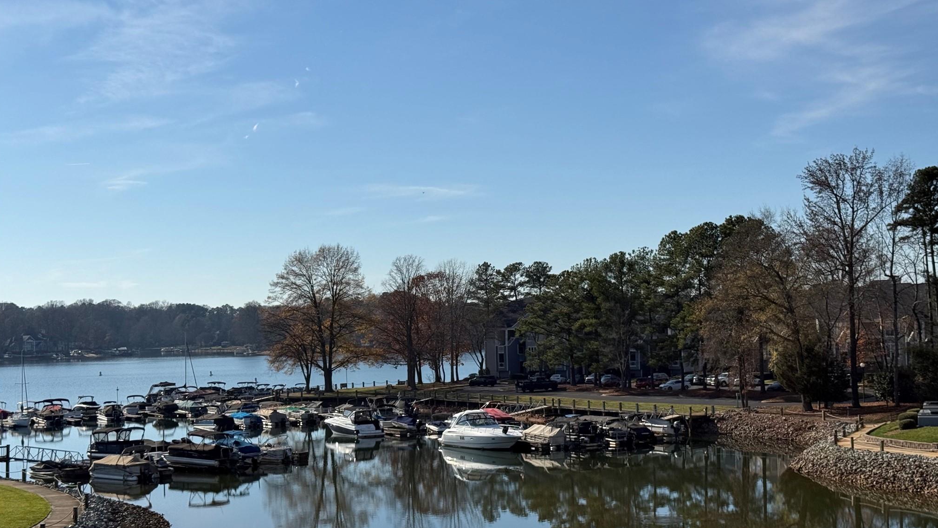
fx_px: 1318
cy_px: 319
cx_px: 472
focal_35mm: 53
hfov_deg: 39.2
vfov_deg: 22.6
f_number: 1.78
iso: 64
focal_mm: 6.76
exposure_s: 1/9901
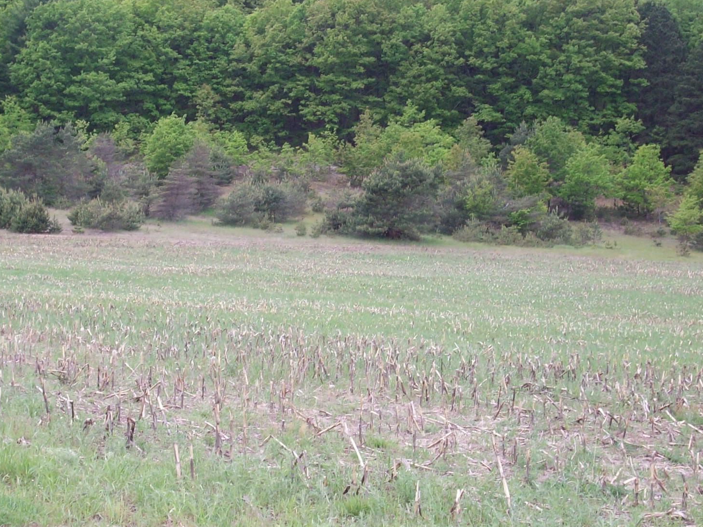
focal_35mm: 96
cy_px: 313
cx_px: 243
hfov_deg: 20.4
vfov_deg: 15.4
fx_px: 1950
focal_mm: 9
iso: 80
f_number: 3.4
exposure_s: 1/163
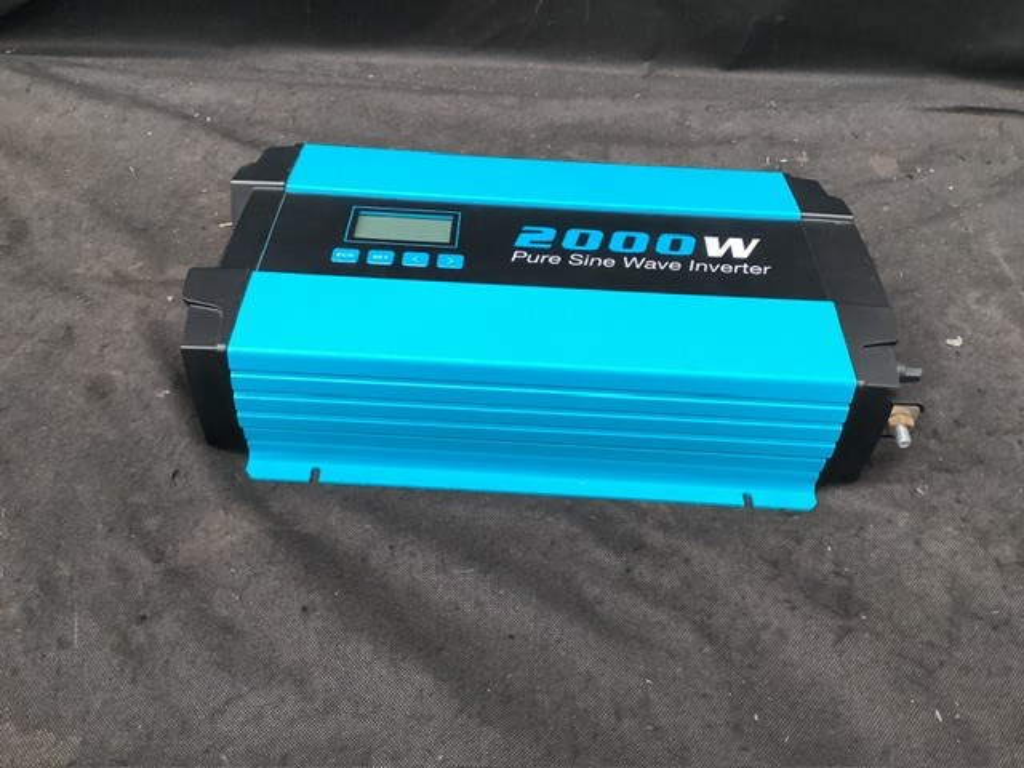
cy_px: 384
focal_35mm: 31
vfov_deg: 45.4
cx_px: 512
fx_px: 917
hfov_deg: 58.4
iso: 200
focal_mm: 3.3
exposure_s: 1/60
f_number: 2.4
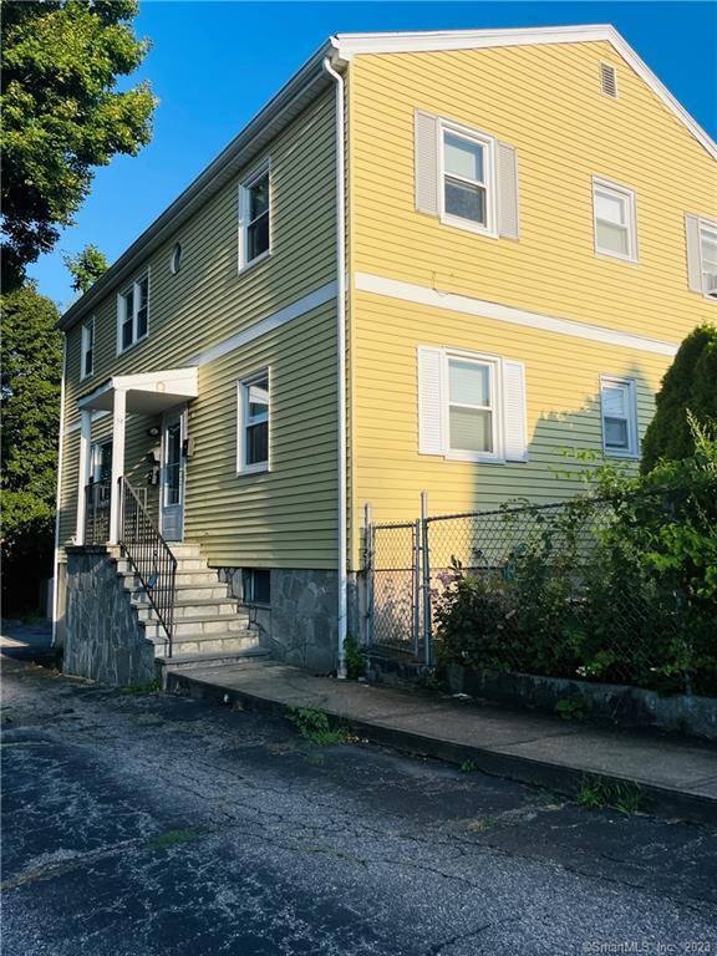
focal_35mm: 26
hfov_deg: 53.1
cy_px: 478
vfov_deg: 67.3
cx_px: 358
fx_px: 718
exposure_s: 1/4831
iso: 50
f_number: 1.6
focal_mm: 4.2
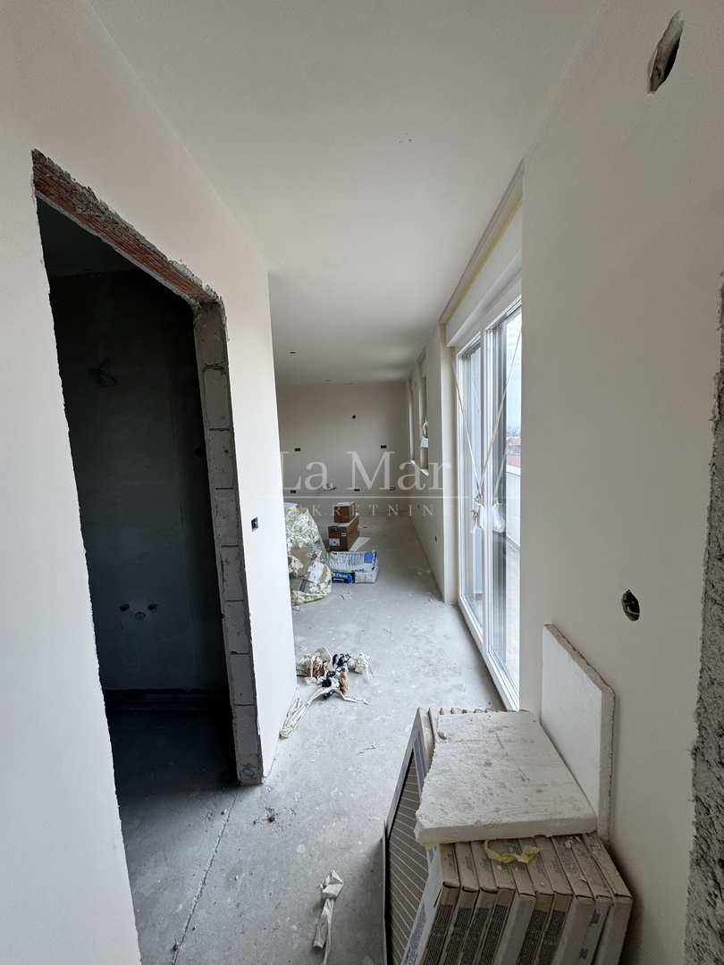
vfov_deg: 102.1
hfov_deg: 85.7
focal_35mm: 14
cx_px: 362
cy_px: 482
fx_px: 390
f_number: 2.2
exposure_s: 1/99
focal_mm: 2.22
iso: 40
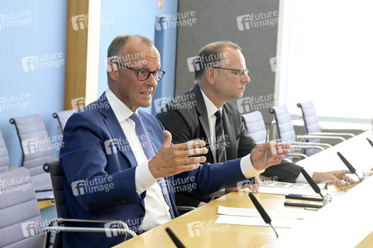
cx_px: 186
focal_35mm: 120
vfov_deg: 11.4
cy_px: 124
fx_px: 1242
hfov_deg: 17.1
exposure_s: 1/640
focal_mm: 120
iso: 4000
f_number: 5.6
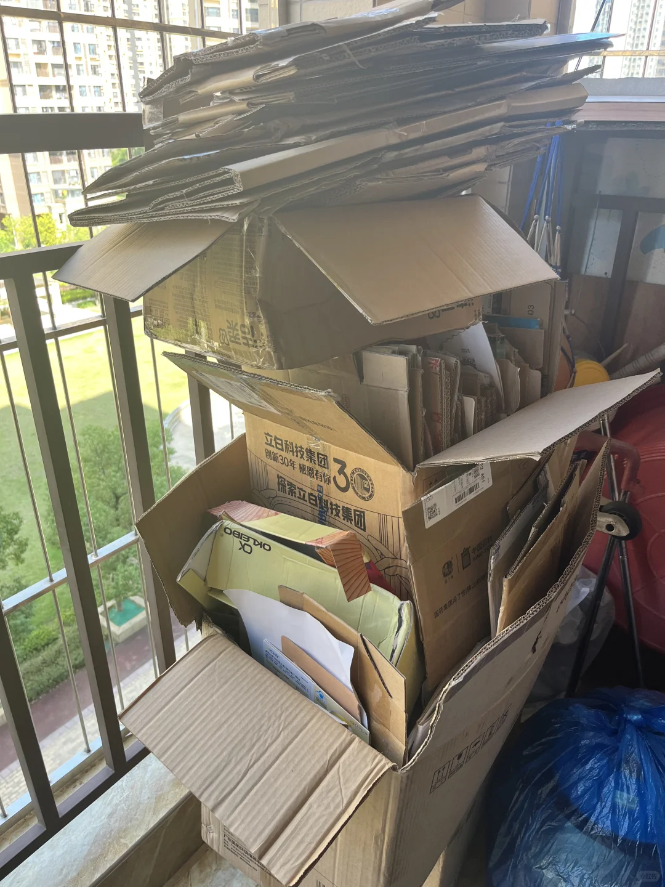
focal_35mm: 26
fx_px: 666
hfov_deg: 53.1
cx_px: 332
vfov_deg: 67.3
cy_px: 444
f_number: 1.6
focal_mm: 5.1
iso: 50
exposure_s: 1/141
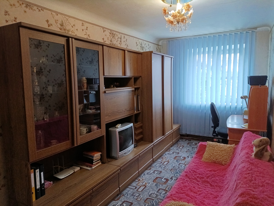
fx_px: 198
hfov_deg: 69.4
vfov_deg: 54.9
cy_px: 103
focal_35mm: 25
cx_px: 137
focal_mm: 4.71
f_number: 1.7
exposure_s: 1/25
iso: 500
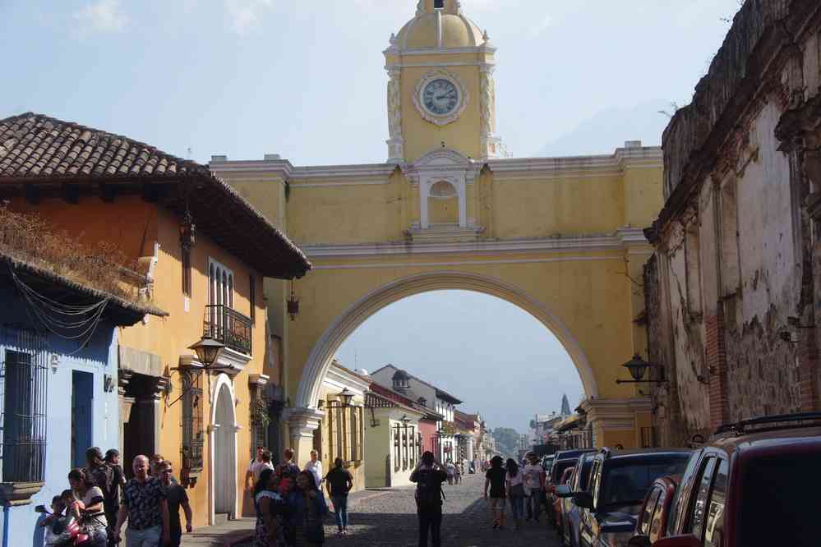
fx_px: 1642
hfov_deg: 28.1
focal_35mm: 72
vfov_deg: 18.9
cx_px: 410
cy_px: 274
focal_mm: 47.5
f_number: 11
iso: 200
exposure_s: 1/100
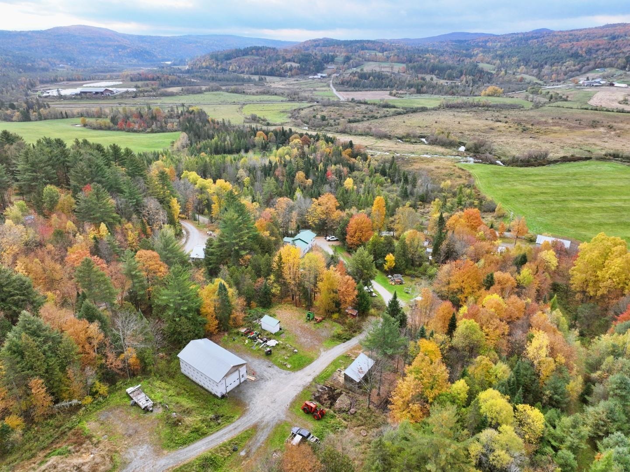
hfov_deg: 71.6
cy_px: 236
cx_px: 315
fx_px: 437
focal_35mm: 24
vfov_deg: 56.8
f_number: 2.8
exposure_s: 1/1250
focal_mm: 12.29
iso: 370
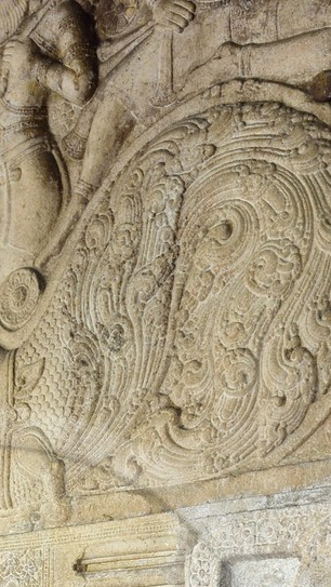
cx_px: -19
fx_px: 1153
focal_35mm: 74
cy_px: 744
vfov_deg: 25.1
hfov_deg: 15.9
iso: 800
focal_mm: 24
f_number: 8
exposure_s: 1/80
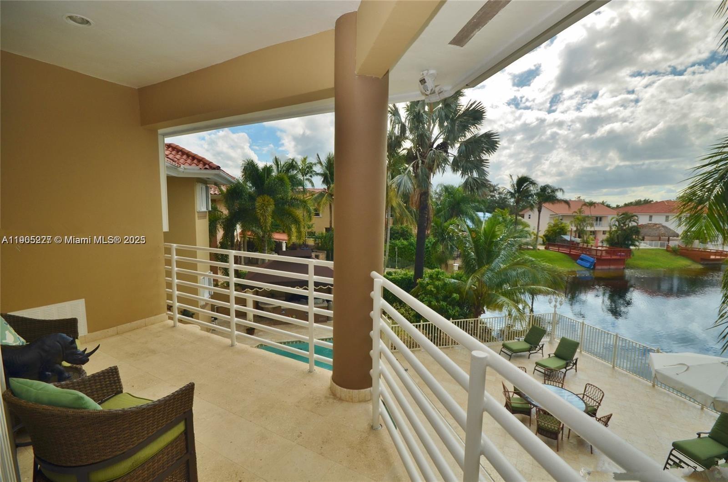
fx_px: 333
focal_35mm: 16
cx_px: 364
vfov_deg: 71.8
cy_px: 241
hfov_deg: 95.1
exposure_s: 1/200
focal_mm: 11
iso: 200
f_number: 9
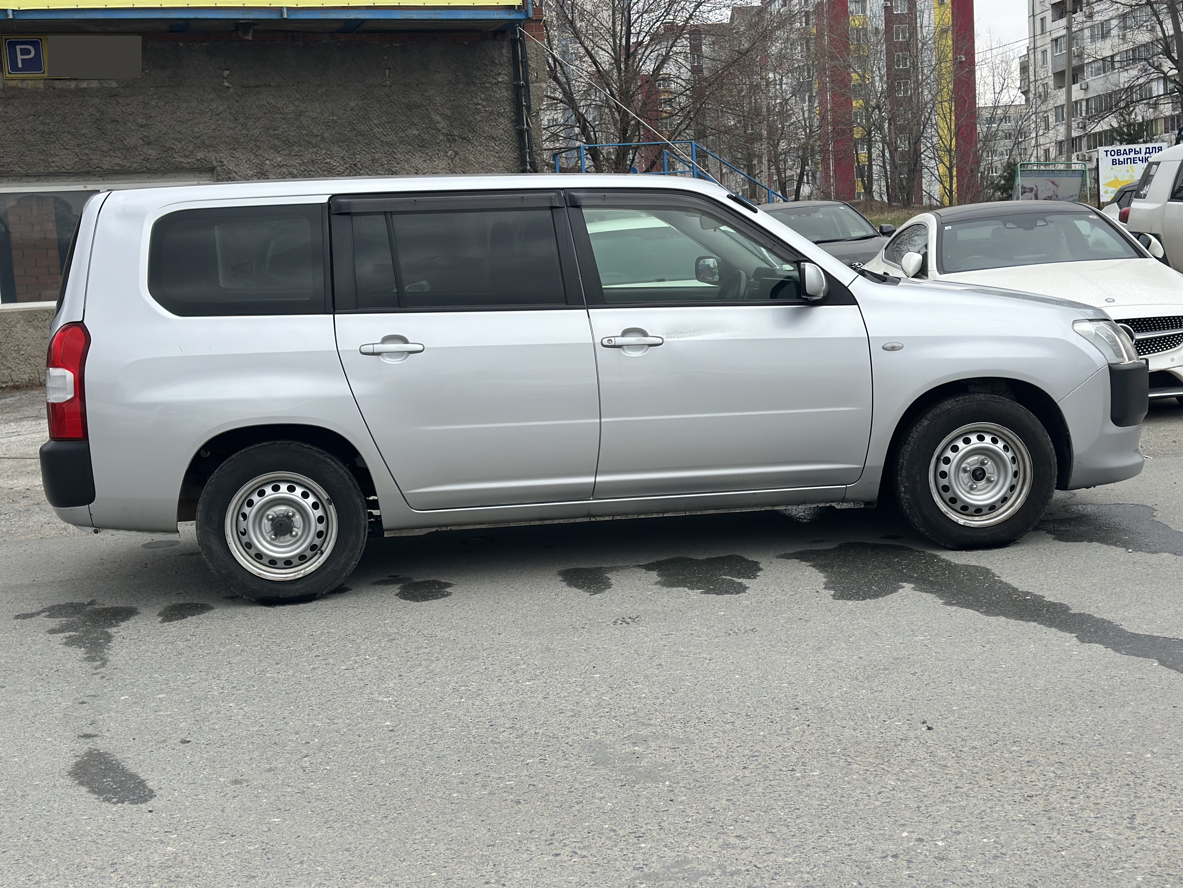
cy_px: 444
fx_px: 1640
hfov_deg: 39.7
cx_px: 592
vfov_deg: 30.3
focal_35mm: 48
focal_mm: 6.86
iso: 100
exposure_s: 1/2252
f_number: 1.78
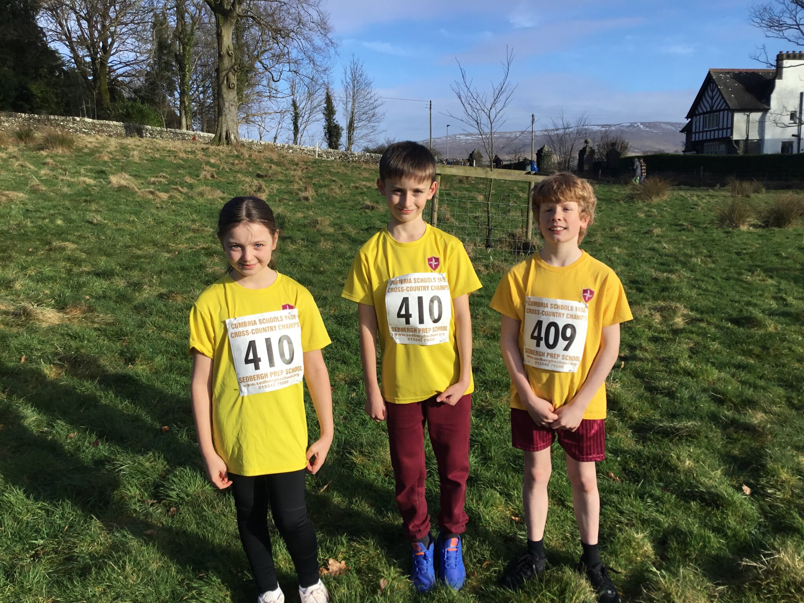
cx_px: 402
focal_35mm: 31
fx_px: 720
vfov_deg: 45.4
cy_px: 302
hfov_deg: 58.4
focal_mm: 3.3
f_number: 2.4
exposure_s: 1/1058
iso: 25
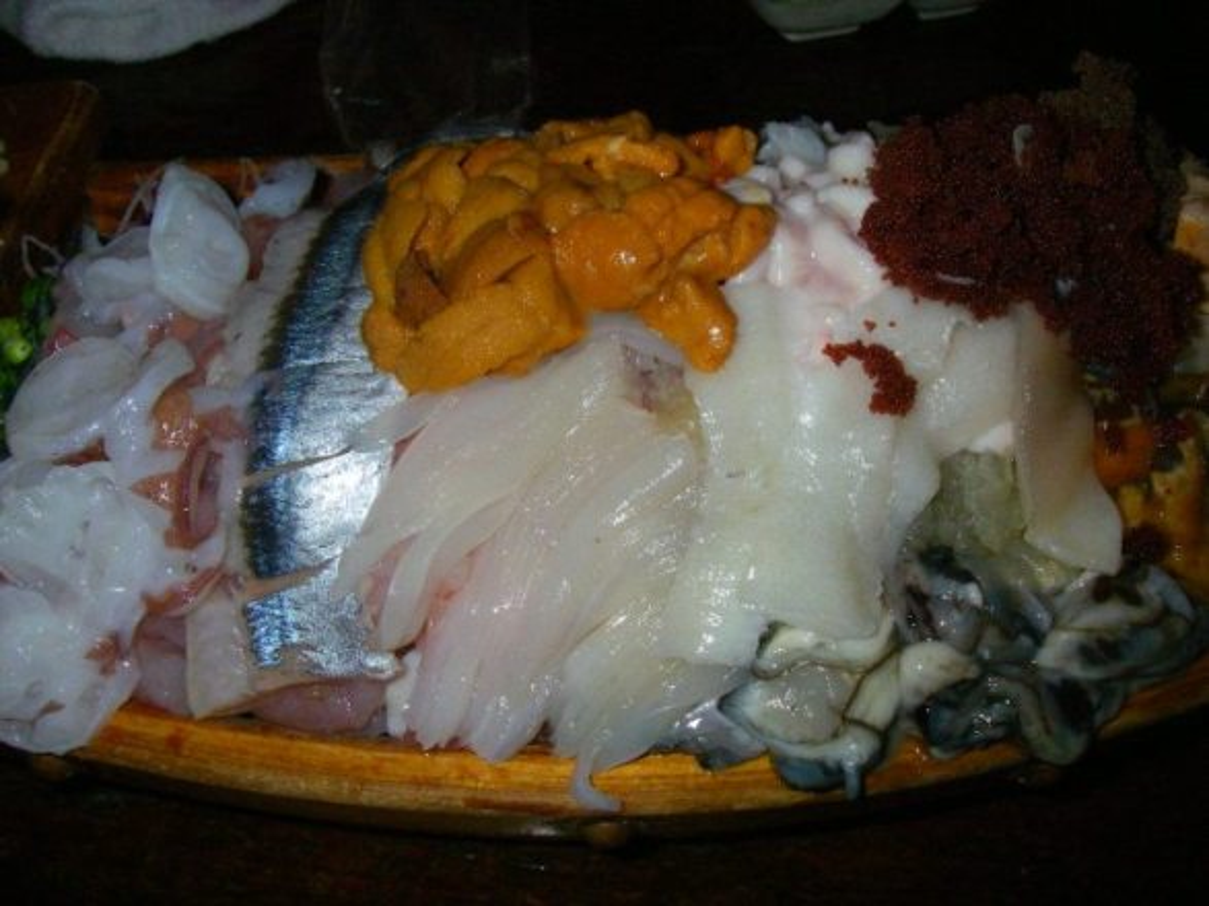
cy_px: 453
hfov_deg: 49.0
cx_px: 604
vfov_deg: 37.7
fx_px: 1327
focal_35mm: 38
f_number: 6.6
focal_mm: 6.3
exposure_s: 1/50
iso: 400
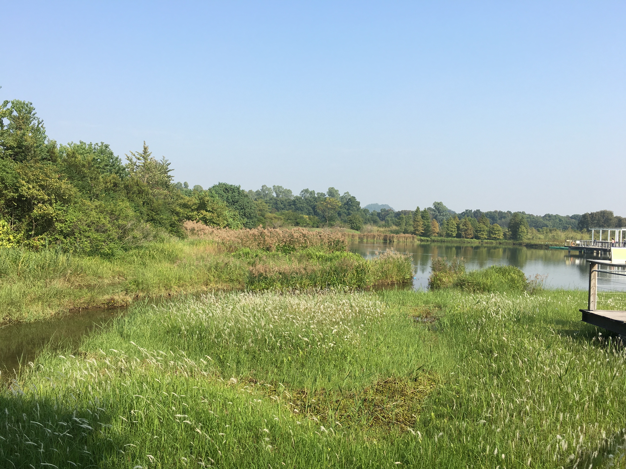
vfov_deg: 48.2
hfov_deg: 61.7
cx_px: 313
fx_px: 524
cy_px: 234
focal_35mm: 29
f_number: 2.2
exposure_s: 1/1054
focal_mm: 4.15
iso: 25
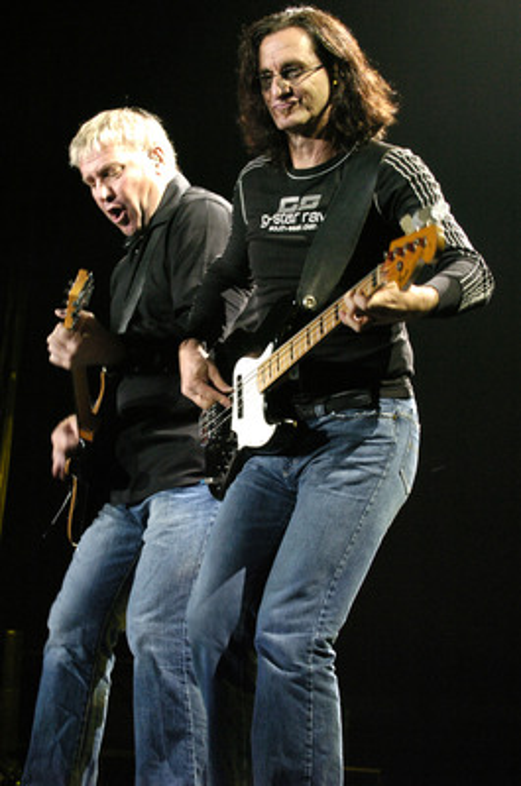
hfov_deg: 13.0
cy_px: 393
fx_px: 2289
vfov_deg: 19.5
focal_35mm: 105
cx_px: 260
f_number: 5.3
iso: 1000
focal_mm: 70
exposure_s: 1/125
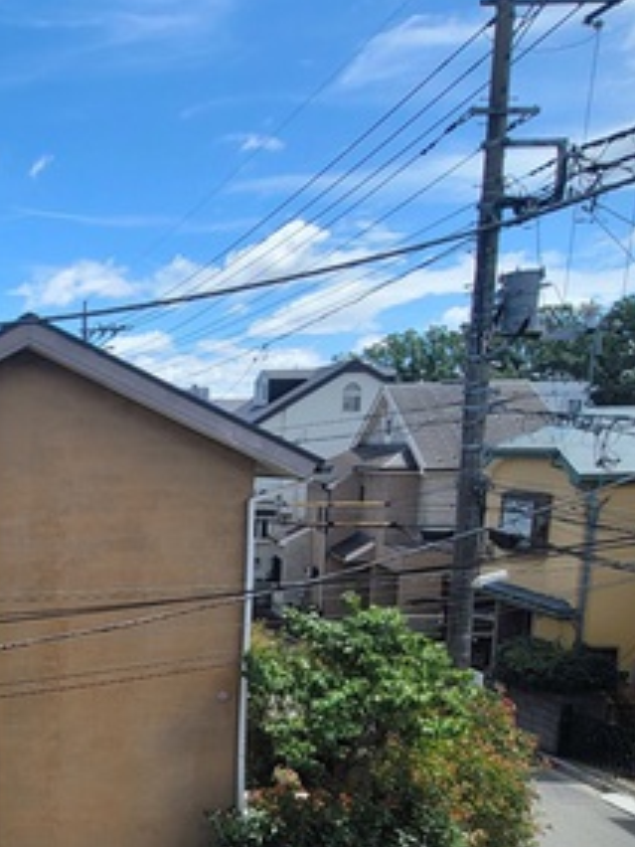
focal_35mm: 32
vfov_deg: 54.9
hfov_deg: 37.3
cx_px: -58
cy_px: 602
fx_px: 783
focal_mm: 2.2
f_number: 2.2
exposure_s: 1/1509
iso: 64
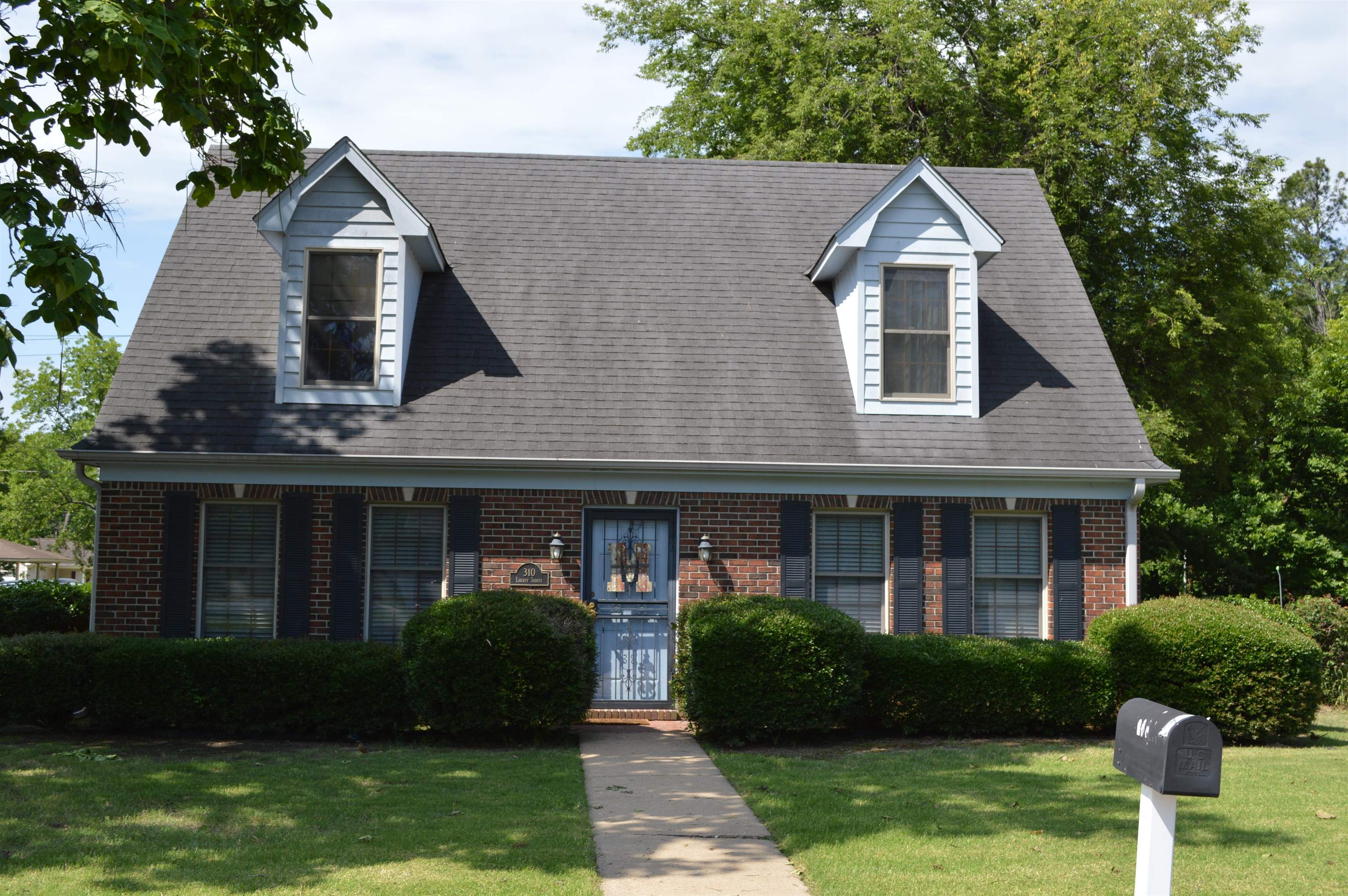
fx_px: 1459
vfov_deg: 34.1
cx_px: 674
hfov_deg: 49.6
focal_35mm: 39
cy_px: 448
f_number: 6.3
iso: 100
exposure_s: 1/160
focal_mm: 26
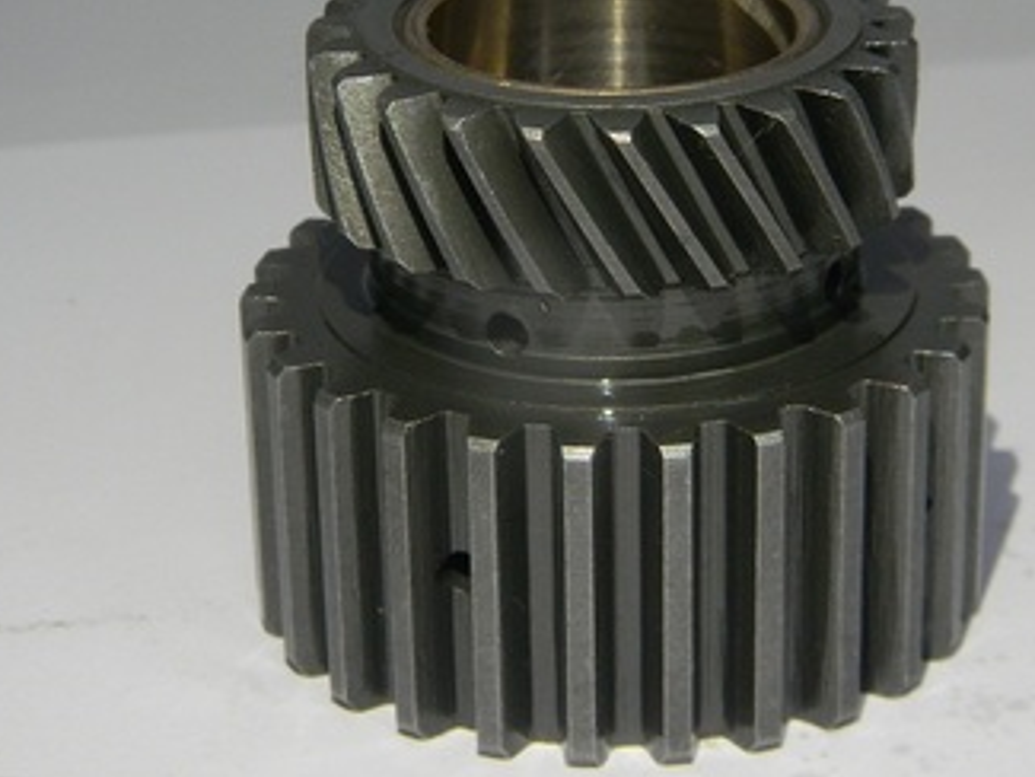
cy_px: 234
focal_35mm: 103
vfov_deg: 14.3
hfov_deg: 19.1
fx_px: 3081
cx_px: 596
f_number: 4.3
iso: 204
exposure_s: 1/30
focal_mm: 12.2
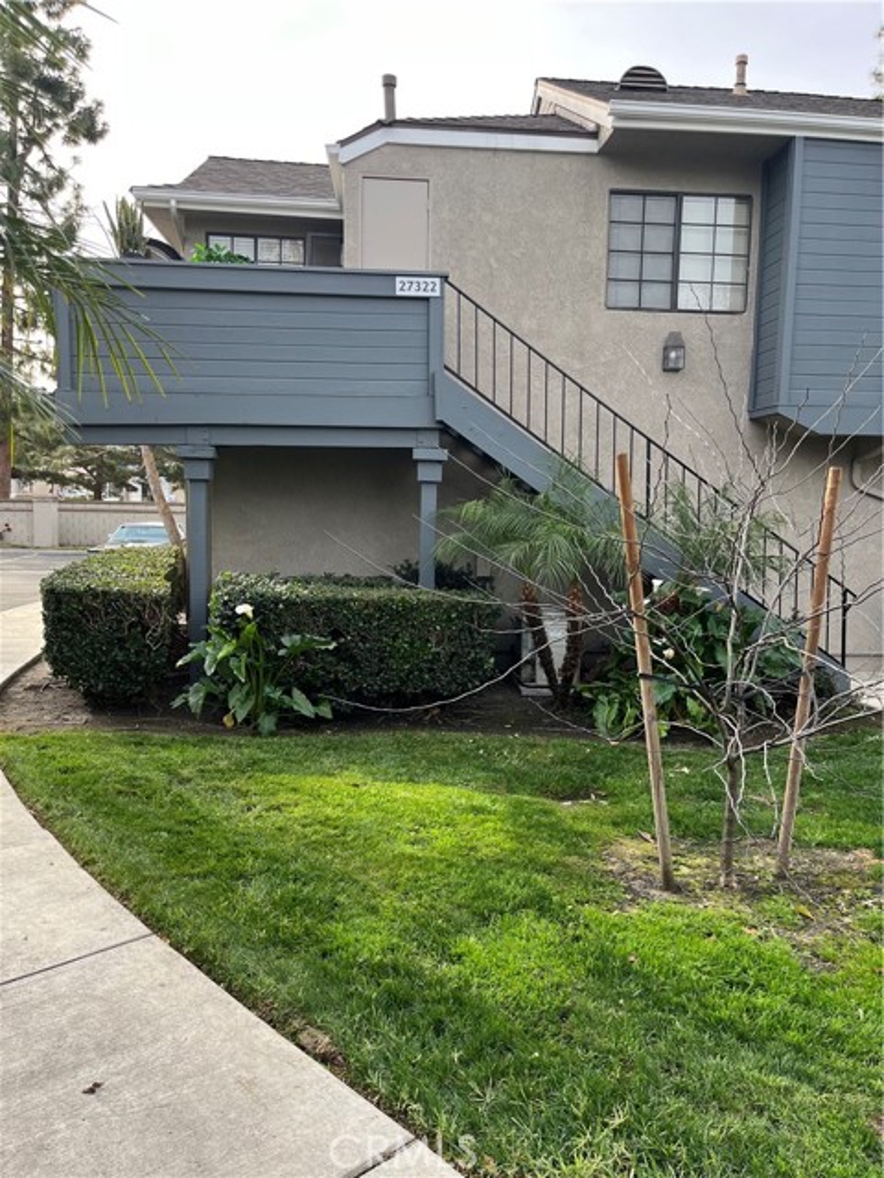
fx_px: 885
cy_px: 589
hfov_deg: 53.1
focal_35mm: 26
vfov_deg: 67.3
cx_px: 442
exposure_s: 1/424
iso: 50
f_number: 1.6
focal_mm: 5.1
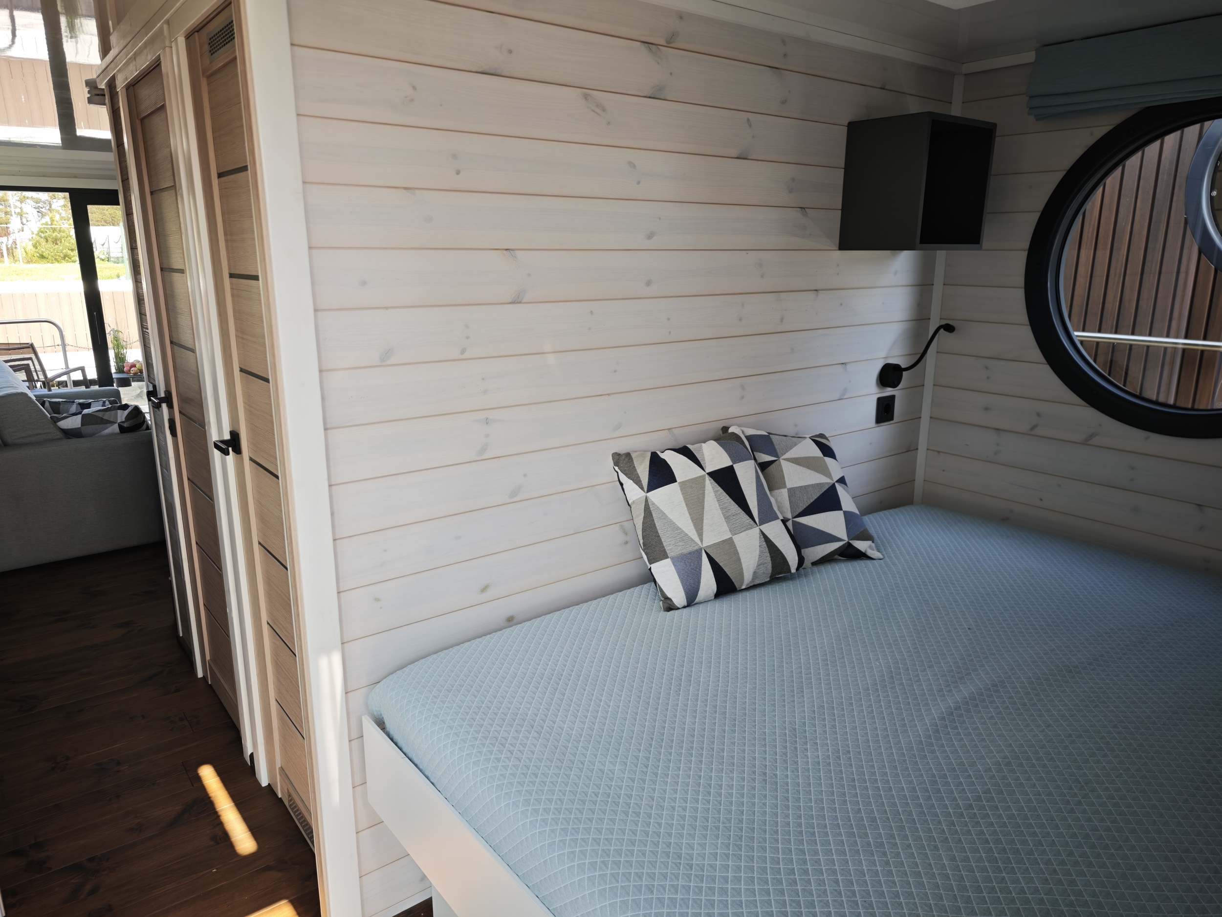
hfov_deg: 73.9
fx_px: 812
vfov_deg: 58.9
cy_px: 458
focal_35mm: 23
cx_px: 611
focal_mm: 8.72
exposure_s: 1/119
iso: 50
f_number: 1.63
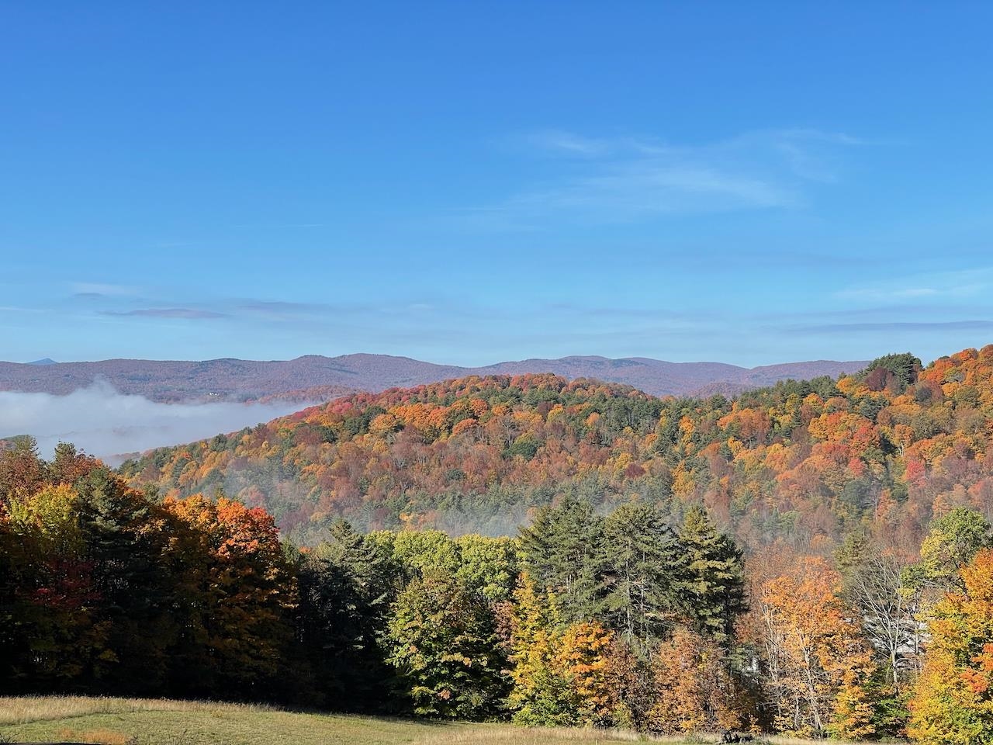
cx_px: 496
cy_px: 372
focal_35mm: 52
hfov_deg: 36.8
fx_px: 1492
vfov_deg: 28.0
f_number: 2
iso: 32
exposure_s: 1/1776
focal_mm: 6
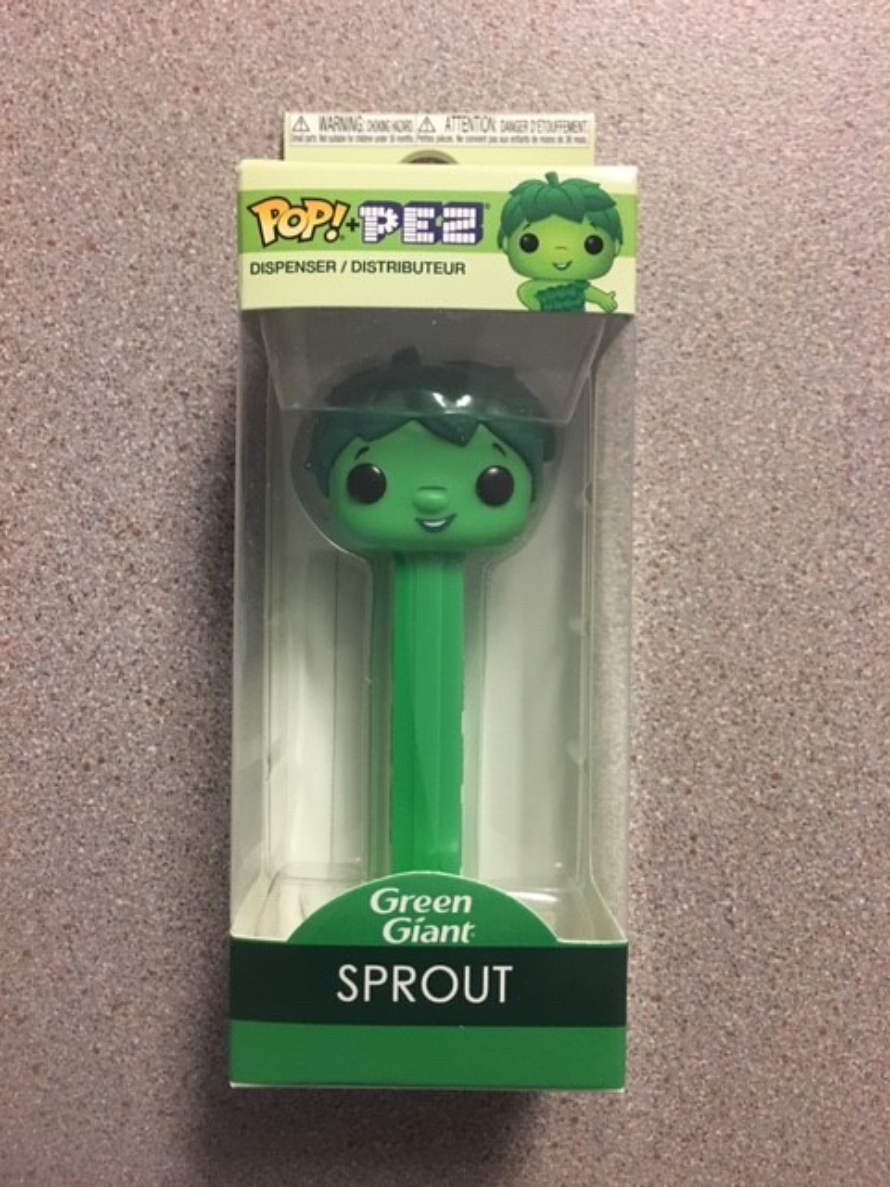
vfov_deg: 61.7
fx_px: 994
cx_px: 445
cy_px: 594
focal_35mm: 29
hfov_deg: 48.2
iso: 80
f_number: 2.2
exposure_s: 1/10
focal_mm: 4.15
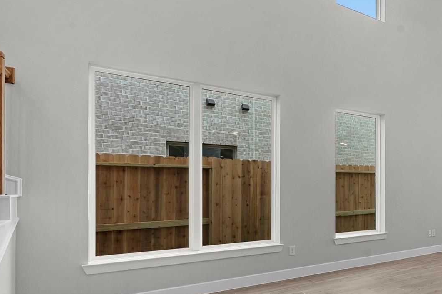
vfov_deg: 47.5
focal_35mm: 27
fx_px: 331
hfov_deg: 55.4
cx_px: 421
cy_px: 181
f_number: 9
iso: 250
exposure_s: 1/30
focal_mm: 14
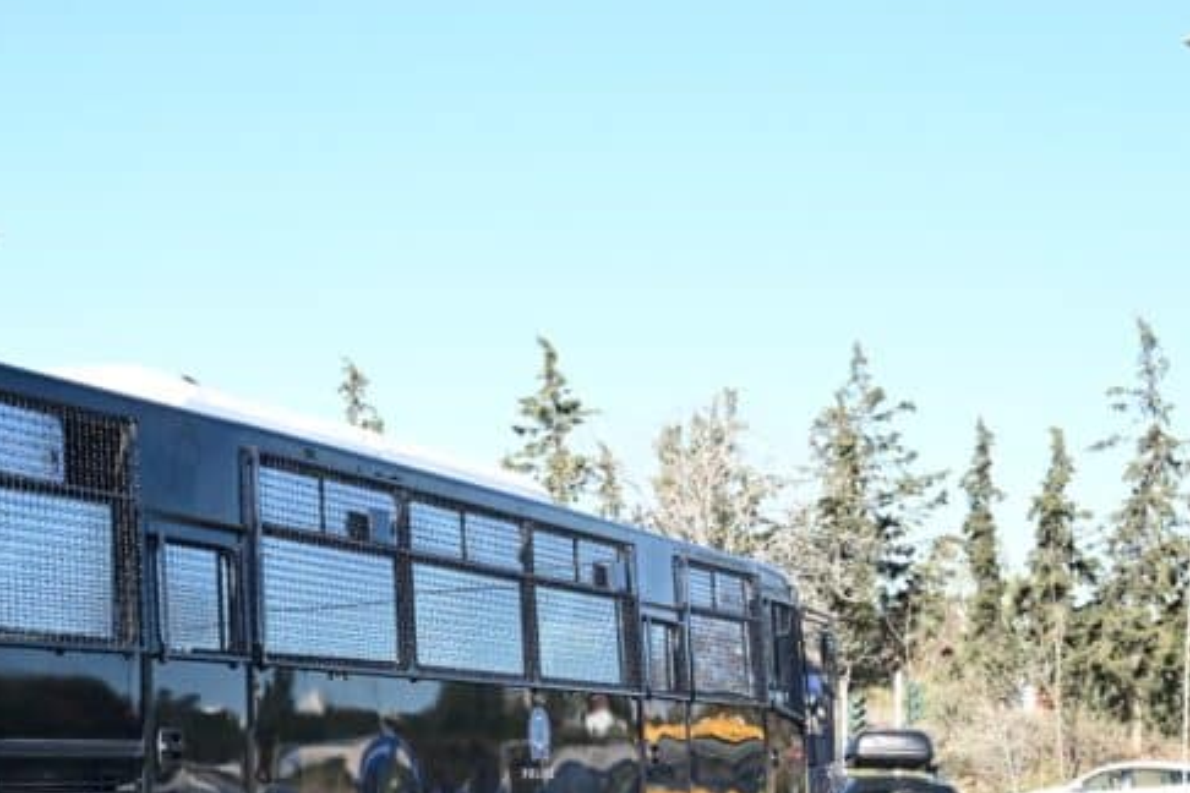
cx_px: 299
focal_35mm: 60
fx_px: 1983
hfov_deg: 32.8
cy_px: 563
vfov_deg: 22.5
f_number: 5.6
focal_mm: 38
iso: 200
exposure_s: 1/320
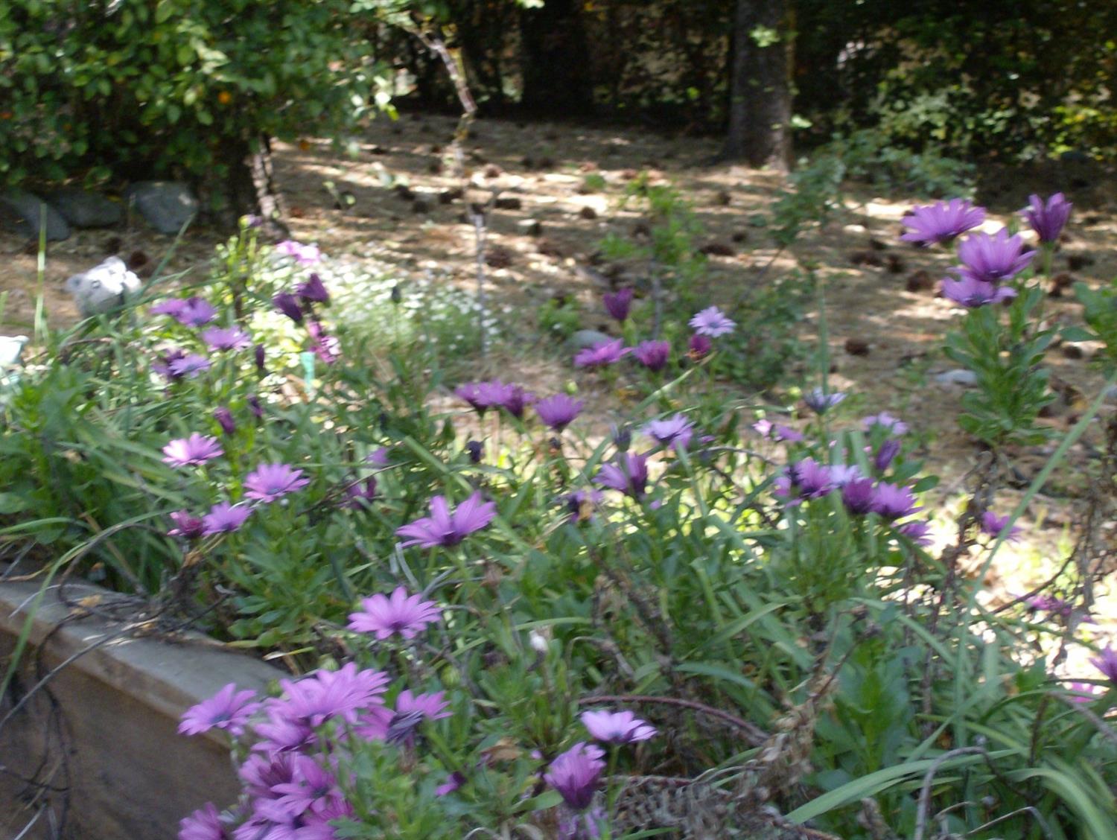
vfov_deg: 13.7
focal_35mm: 108
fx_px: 3488
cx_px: 558
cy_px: 420
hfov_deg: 18.2
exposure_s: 1/125
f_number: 4.8
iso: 200
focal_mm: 18
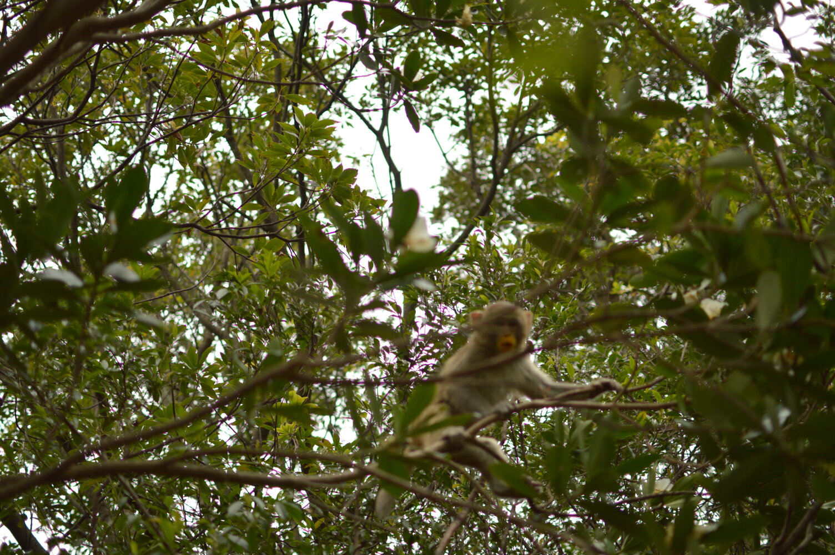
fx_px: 1217
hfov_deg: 37.9
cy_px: 278
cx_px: 418
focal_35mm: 52
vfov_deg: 25.7
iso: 100
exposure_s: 1/1250
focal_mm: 35
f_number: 1.8
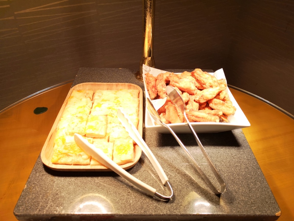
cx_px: 147
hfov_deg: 65.3
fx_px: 229
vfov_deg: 51.4
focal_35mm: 27
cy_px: 110
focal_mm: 3.95
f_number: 1.8
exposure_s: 1/100
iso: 64
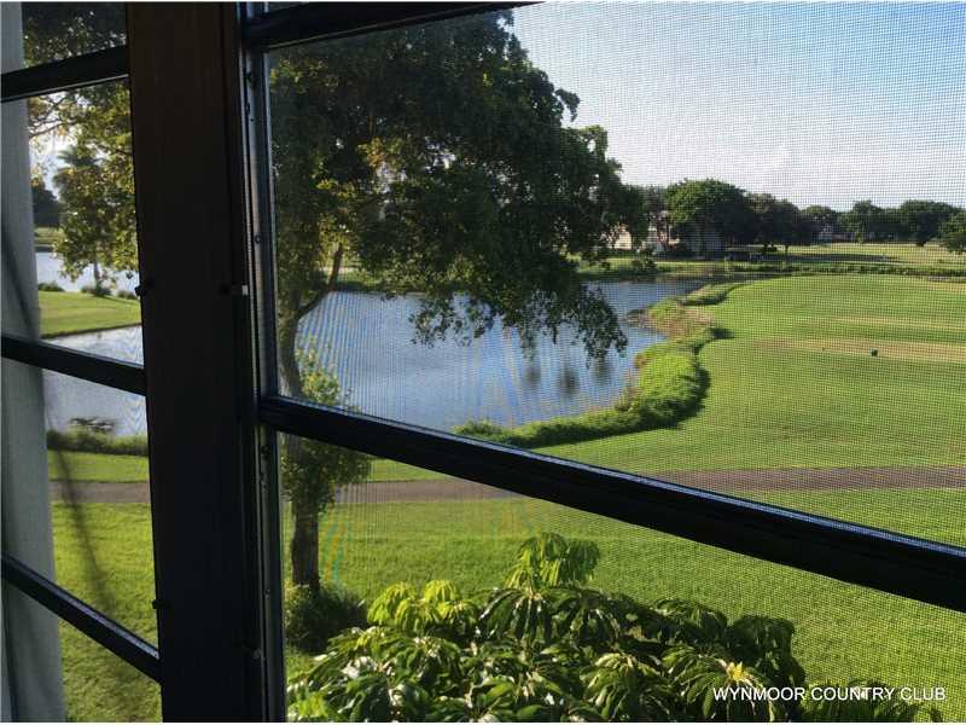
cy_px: 362
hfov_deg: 56.8
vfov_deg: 44.2
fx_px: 893
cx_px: 483
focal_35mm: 32
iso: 32
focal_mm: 3.3
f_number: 2.4
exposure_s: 1/411
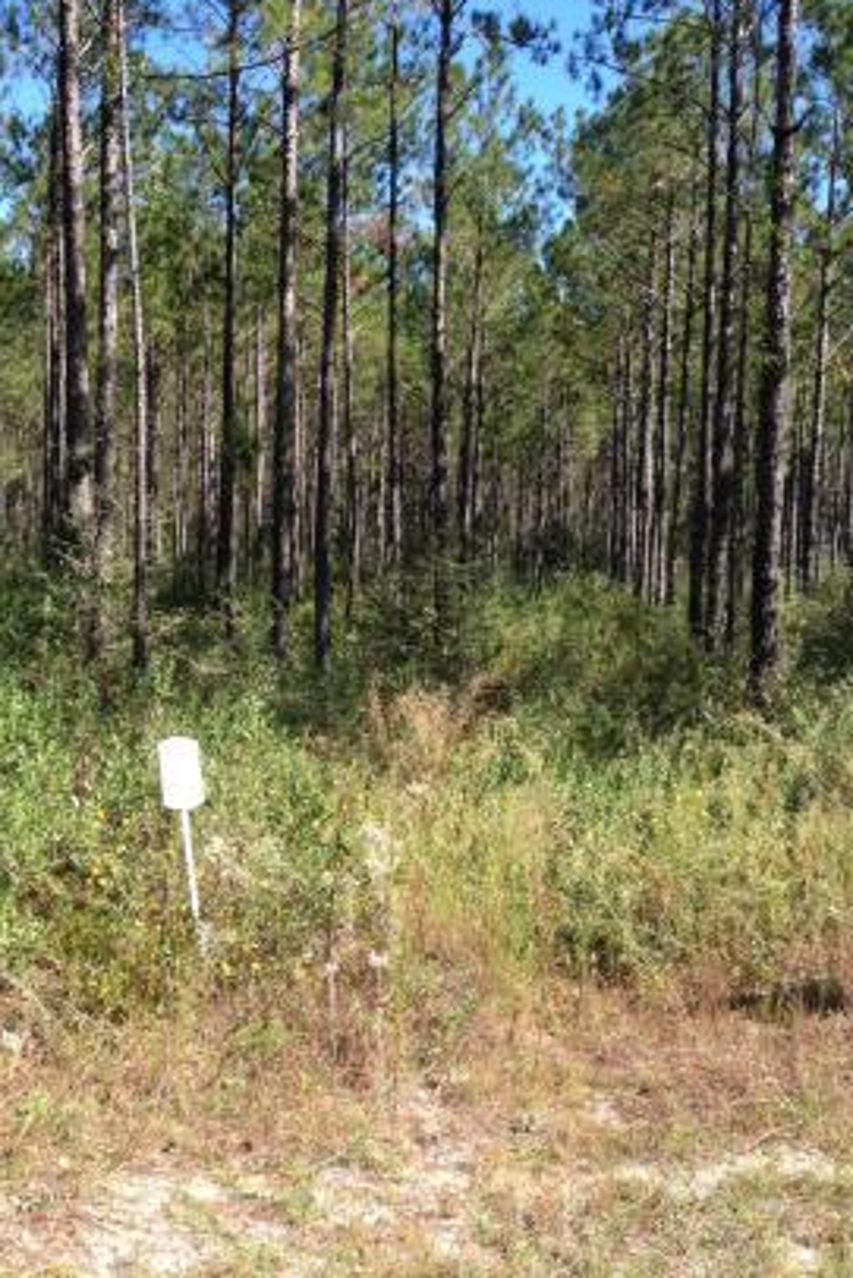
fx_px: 1527
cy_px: 658
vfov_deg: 45.4
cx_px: 312
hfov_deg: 31.1
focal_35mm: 43
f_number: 2.4
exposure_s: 1/620
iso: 50
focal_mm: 4.28
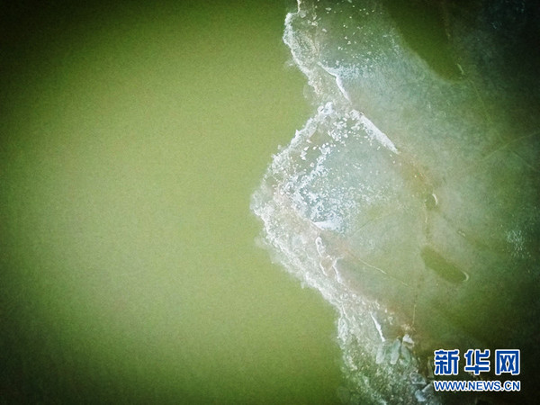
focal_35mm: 20
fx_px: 312
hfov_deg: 81.7
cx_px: 270
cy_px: 202
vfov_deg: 66.0
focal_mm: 3.61
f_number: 2.8
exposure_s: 1/2.09
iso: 1600
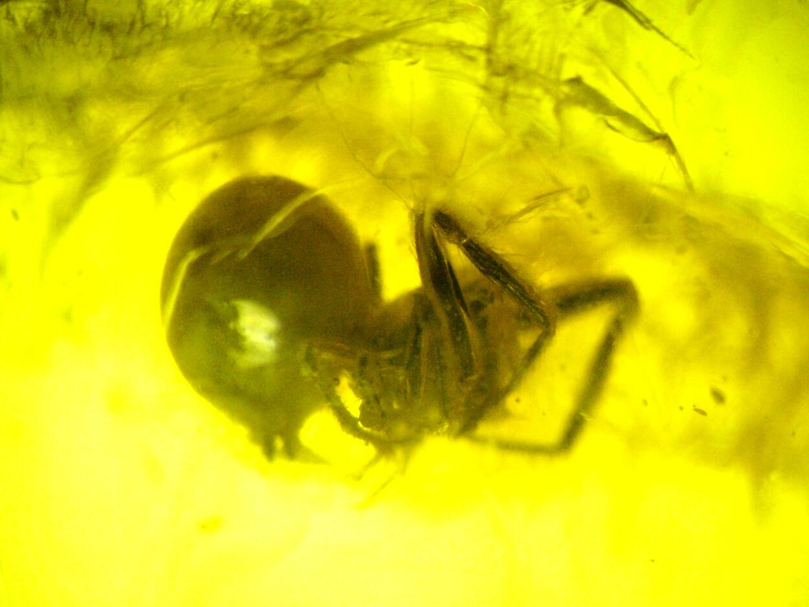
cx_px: 404
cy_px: 304
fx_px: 2454
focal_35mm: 105
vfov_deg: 14.1
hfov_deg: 18.7
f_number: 5
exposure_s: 1/200
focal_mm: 17.4
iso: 400
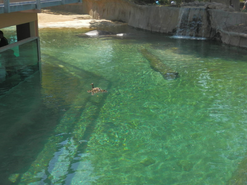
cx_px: 124
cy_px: 92
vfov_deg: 29.7
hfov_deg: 38.9
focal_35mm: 49
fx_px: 350
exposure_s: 1/250
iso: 80
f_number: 4
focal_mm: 8.9
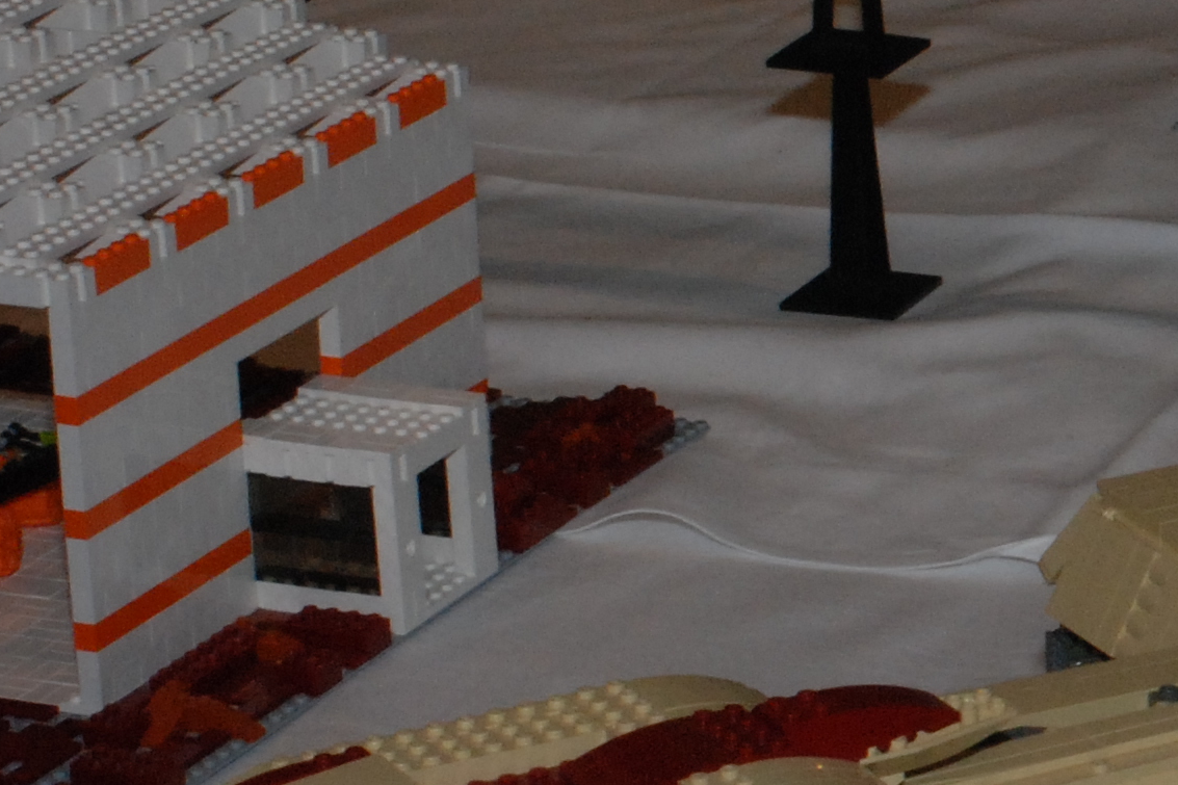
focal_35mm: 180
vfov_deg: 7.6
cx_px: 1939
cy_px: 393
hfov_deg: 10.9
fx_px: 5879
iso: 640
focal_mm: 35
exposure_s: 1/60
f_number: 20
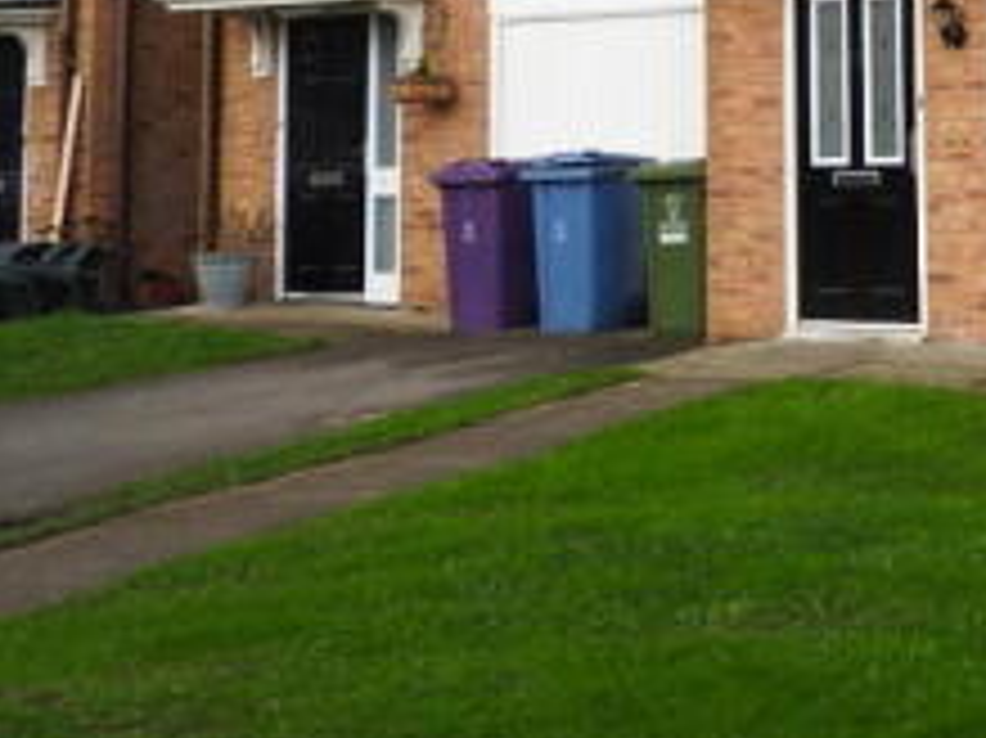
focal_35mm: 64
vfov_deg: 21.7
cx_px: 1159
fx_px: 1822
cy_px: -83
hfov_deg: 27.0
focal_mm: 4.3
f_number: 3.3
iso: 100
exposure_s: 1/250
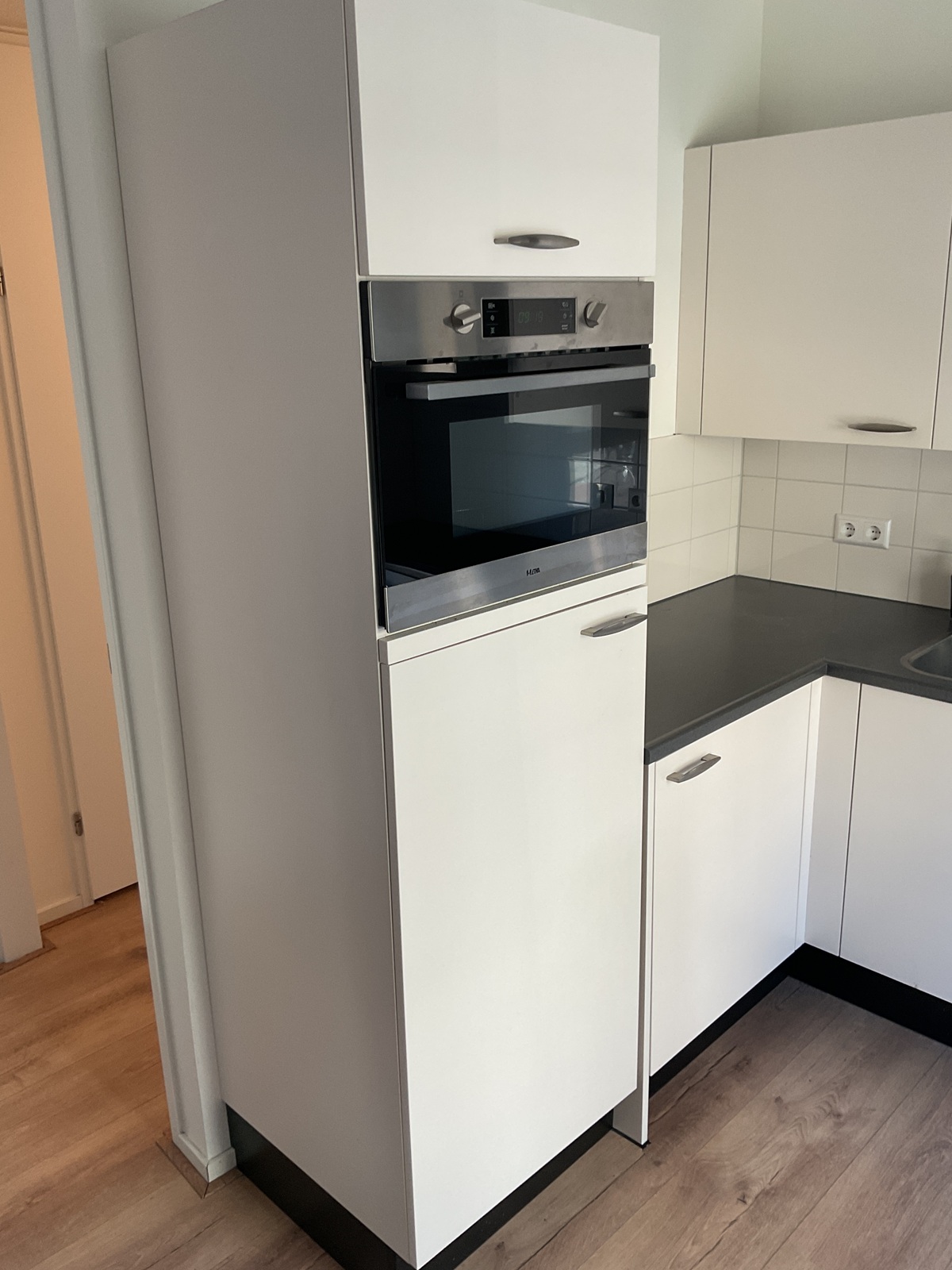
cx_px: 476
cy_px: 635
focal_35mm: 29
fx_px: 1063
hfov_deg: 48.2
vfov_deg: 61.7
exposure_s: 1/50
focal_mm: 3
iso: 40
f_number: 1.8
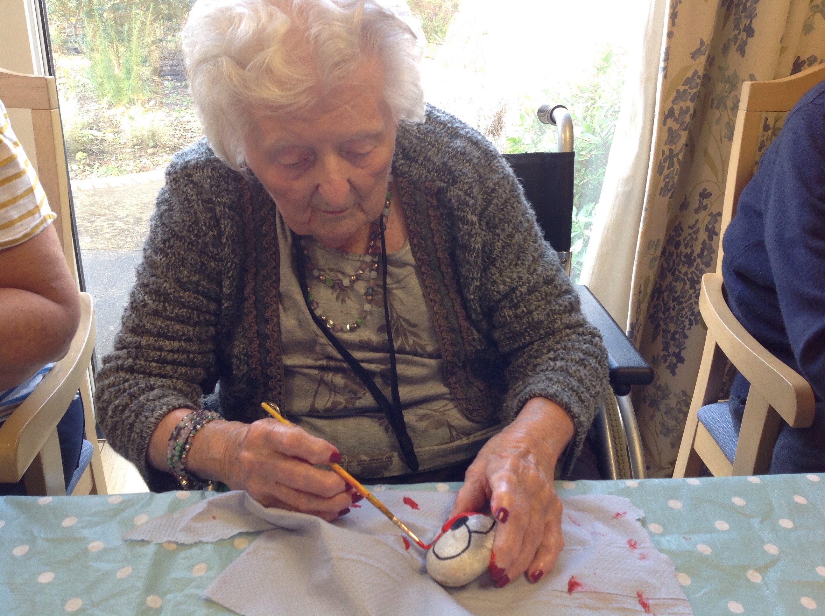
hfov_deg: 52.7
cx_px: 412
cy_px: 308
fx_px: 833
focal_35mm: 35
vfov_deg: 40.6
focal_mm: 4.28
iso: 50
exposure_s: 1/30
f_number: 2.4
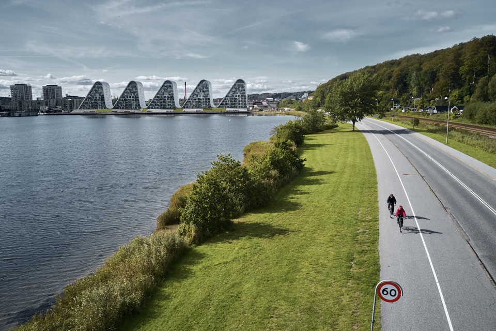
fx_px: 386
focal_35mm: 28
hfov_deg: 65.5
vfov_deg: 46.4
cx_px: 248
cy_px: 166
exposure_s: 1/500
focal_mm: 10.26
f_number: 5.6
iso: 100
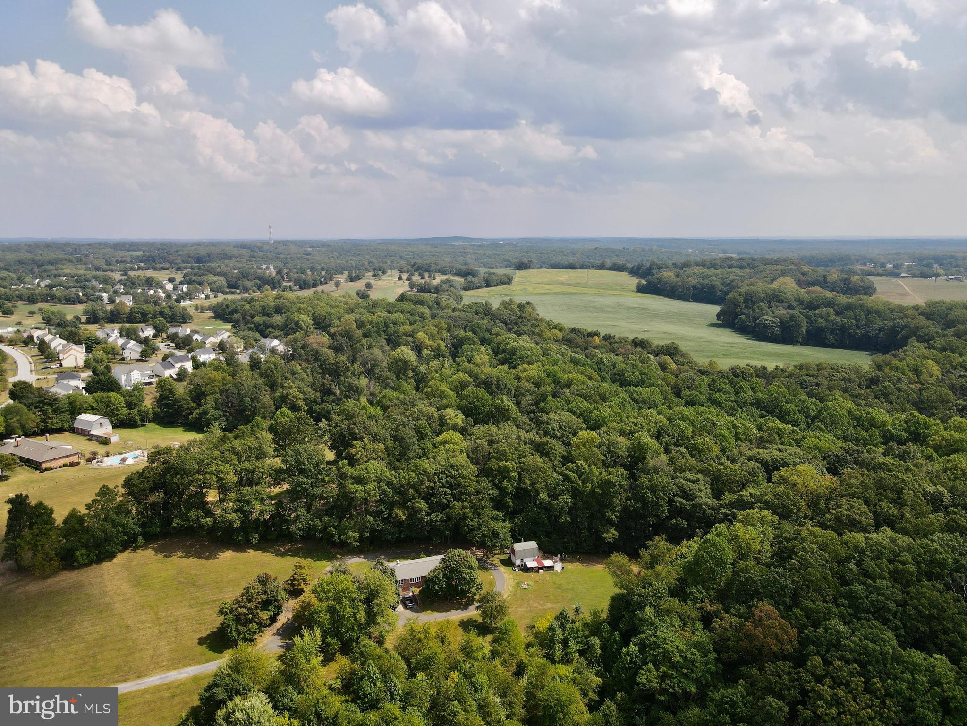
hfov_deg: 71.6
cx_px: 484
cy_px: 363
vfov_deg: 56.8
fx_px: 670
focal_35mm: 24
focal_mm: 4.5
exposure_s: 1/725
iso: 100
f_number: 2.8
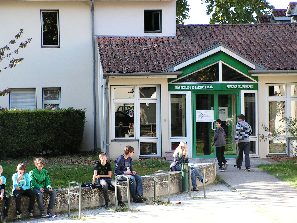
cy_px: 112
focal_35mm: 113
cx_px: 148
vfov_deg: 13.1
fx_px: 970
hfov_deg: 17.4
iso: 64
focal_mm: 18.9
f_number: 3.4
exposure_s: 1/160
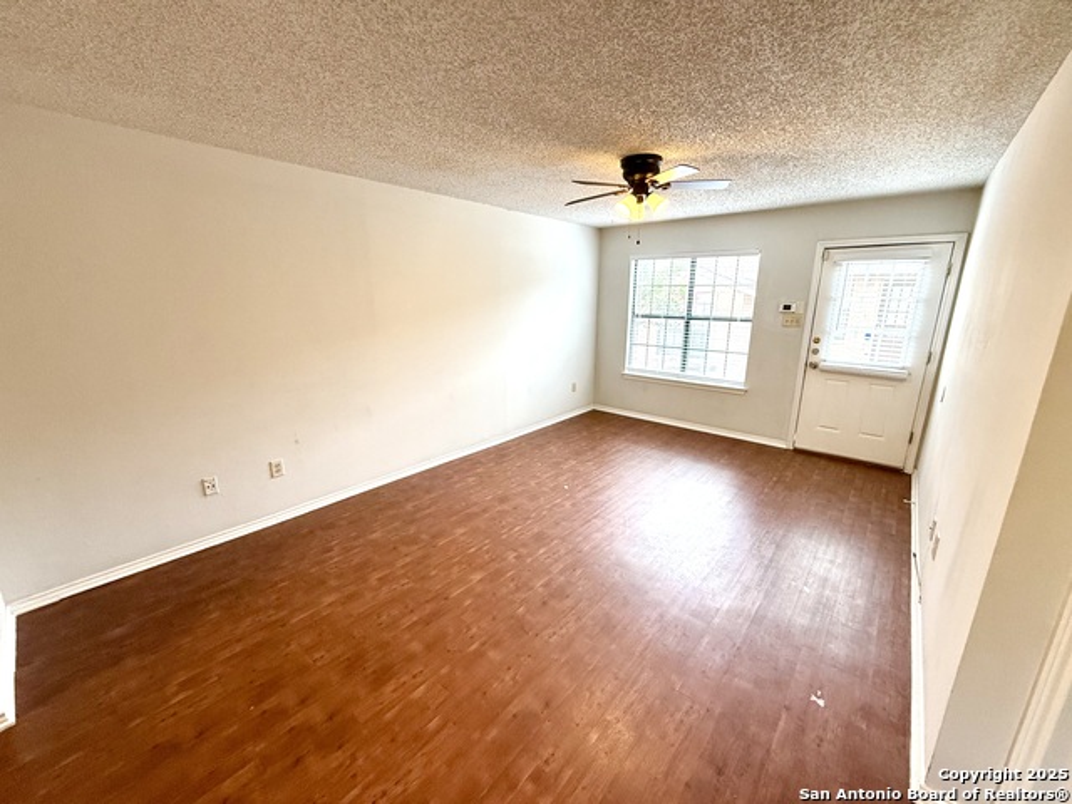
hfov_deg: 102.1
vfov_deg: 85.7
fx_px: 434
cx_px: 536
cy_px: 402
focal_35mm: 14
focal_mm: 2.22
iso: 160
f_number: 2.2
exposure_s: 1/120
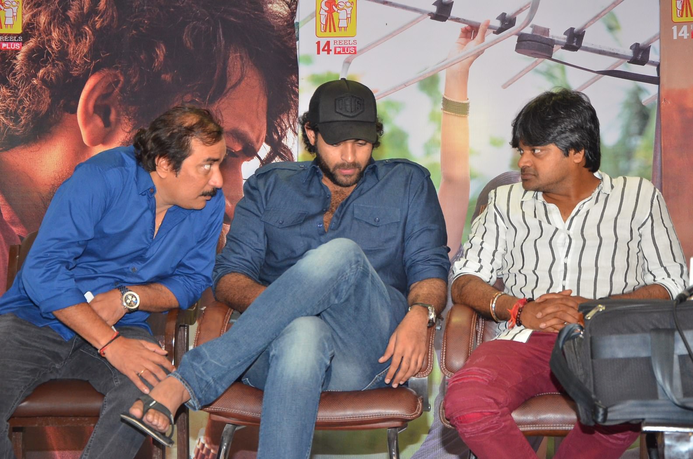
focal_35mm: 105
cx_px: 346
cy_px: 230
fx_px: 2017
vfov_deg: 13.0
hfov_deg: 19.5
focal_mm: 70
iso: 1600
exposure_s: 1/125
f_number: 5.6
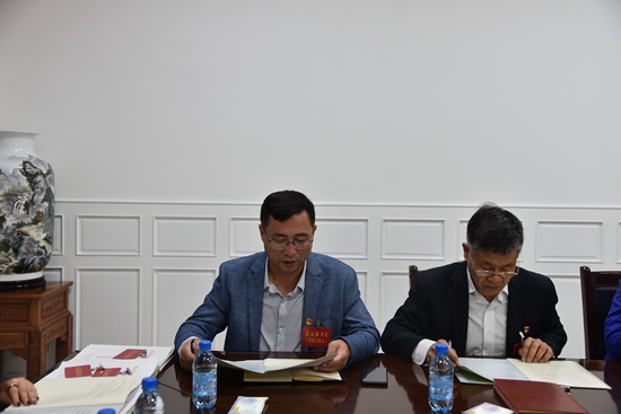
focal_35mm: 40
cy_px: 207
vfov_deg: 33.4
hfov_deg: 48.4
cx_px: 310
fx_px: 690
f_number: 4.5
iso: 400
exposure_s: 1/80
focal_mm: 40
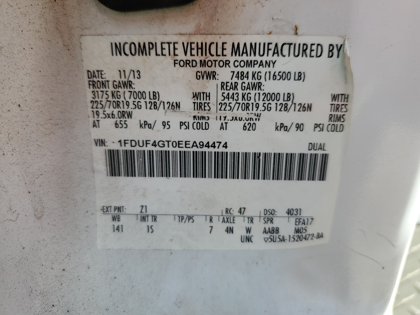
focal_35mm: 26
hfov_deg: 67.3
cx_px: 210
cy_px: 158
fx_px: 315
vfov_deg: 53.1
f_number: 1.5
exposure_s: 1/667
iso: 50
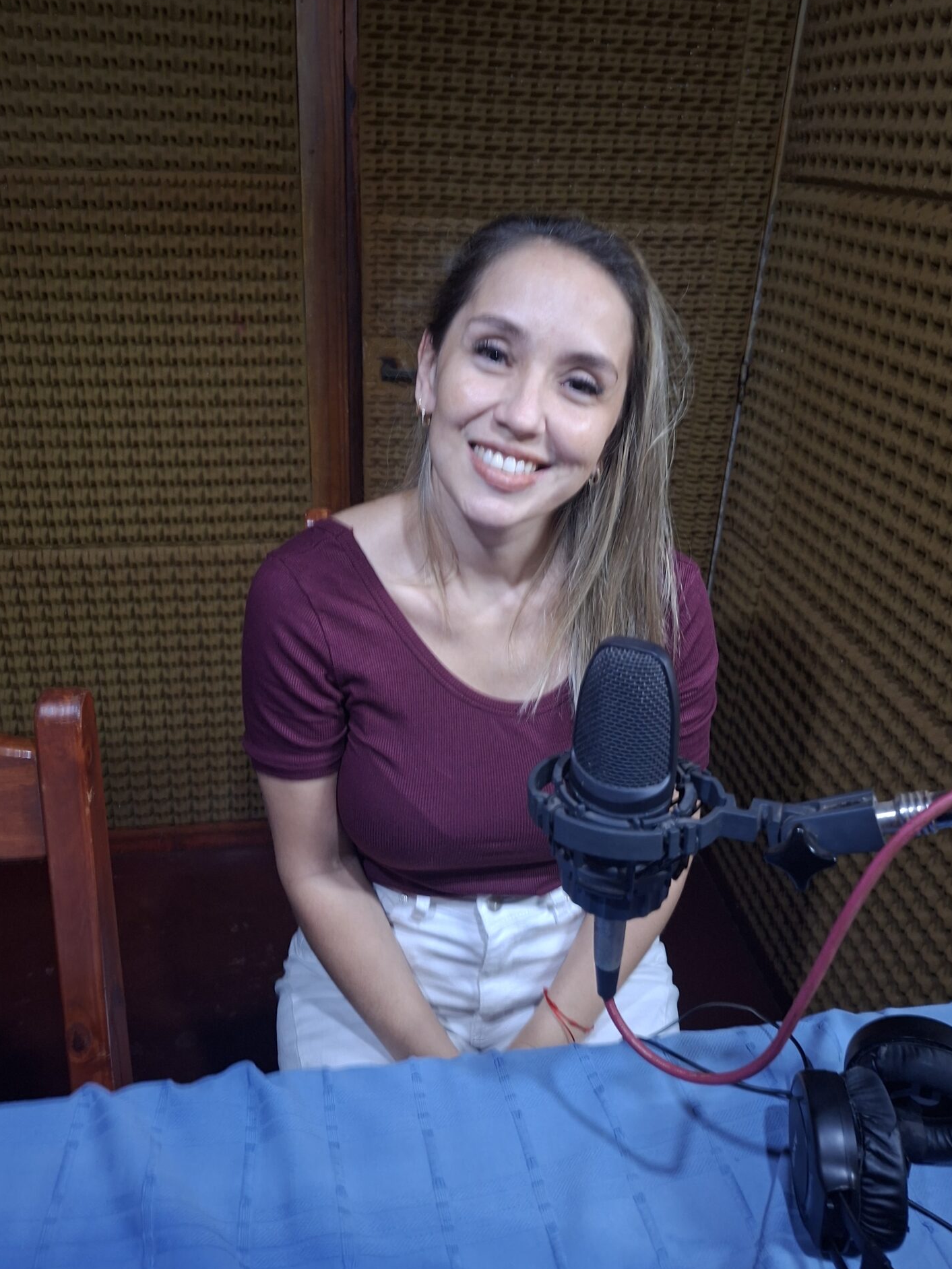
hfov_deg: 54.9
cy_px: 604
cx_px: 472
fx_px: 917
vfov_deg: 69.4
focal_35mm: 25
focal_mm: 5.54
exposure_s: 1/24
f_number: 1.8
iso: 400
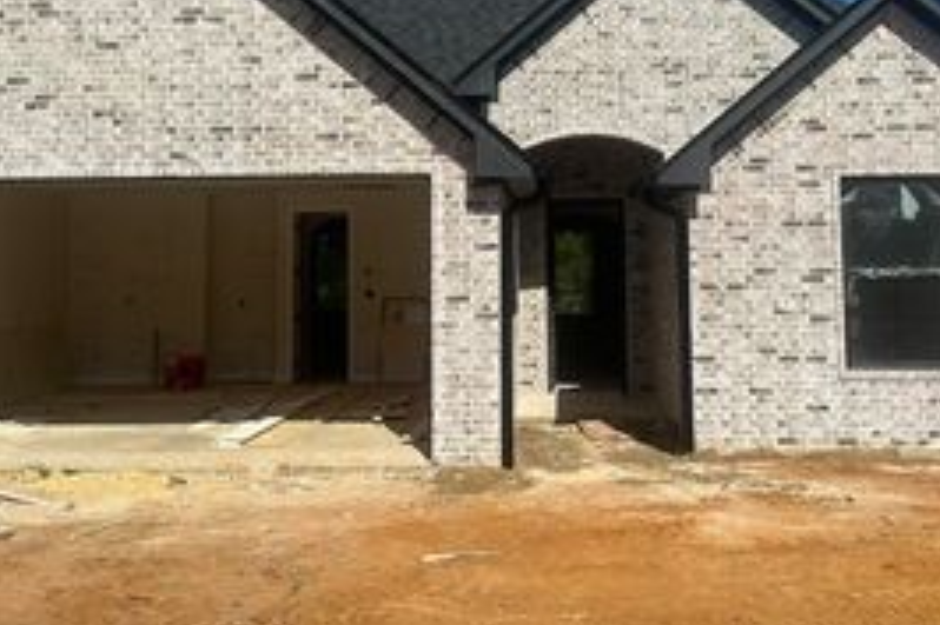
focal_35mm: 47
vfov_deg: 28.3
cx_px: 477
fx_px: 1226
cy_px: 182
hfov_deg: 41.9
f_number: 1.78
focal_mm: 6.86
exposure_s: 1/8929
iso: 80
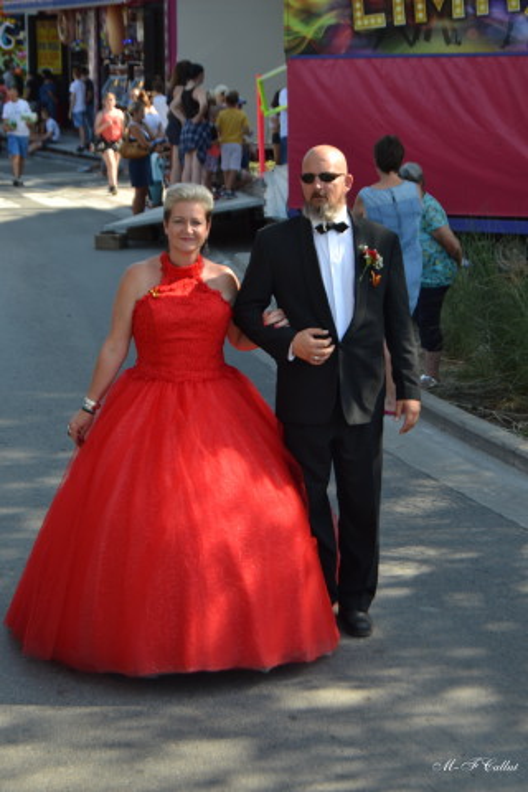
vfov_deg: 24.6
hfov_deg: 16.6
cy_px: 396
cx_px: 264
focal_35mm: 82
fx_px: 1815
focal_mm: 55
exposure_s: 1/125
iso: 100
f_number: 5.6
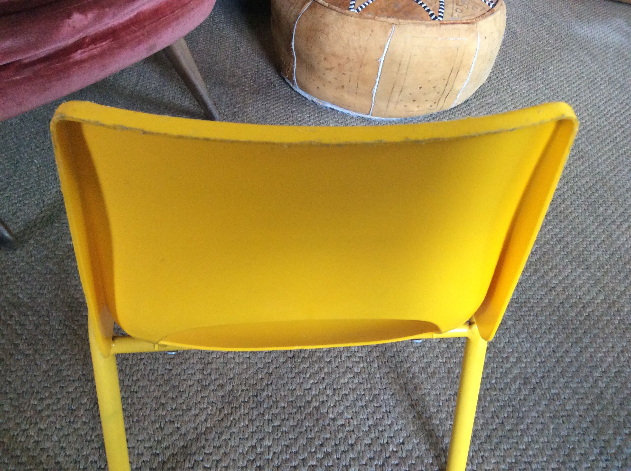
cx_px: 316
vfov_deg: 44.1
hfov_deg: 56.9
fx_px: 582
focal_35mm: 32
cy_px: 236
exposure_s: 1/25
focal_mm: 3.3
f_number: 2.4
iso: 250
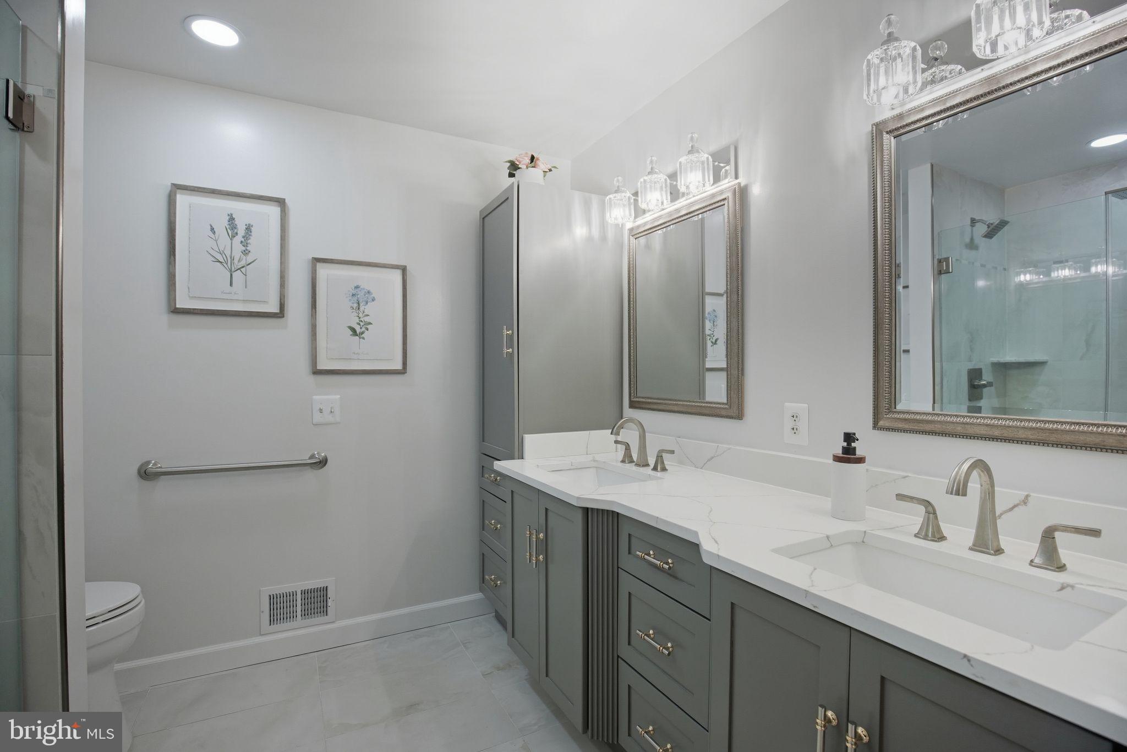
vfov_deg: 73.8
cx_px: 564
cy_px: 376
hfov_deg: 96.7
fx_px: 501
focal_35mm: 16
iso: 640
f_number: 5
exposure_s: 1/125
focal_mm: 16
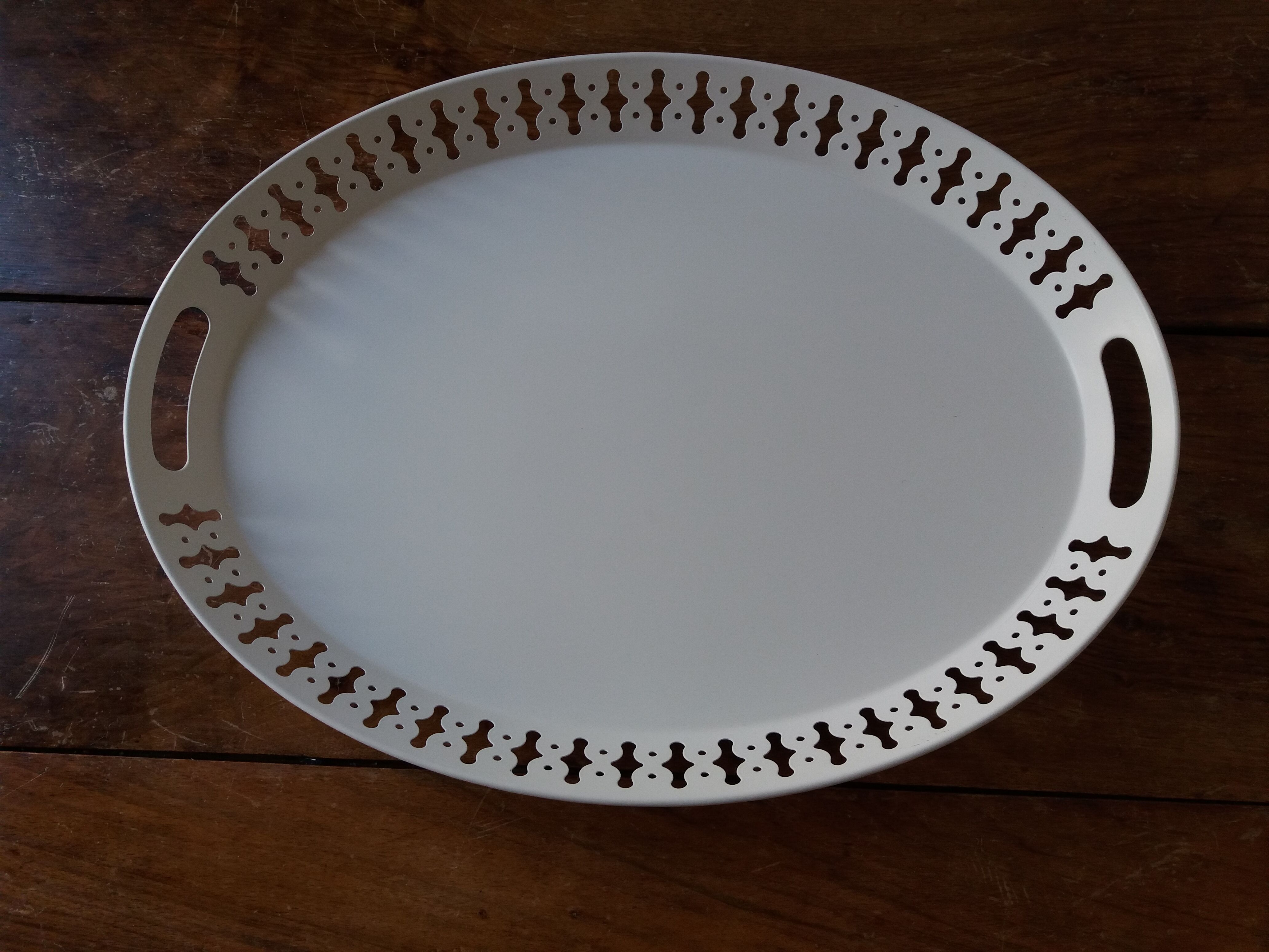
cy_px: 476
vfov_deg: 49.7
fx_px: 1026
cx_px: 634
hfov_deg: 63.4
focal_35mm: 28
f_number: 1.9
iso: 64
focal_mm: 3.7
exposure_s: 1/100
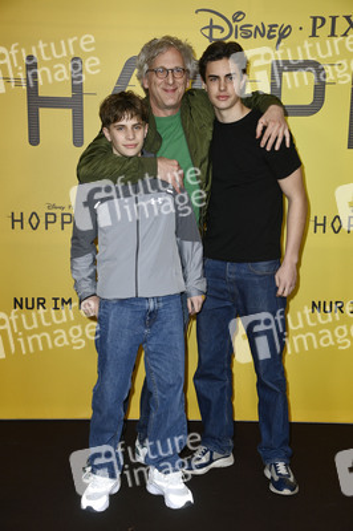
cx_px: 176
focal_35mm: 58
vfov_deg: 34.5
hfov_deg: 23.3
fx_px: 854
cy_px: 266
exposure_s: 1/250
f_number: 5.6
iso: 800
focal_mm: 58
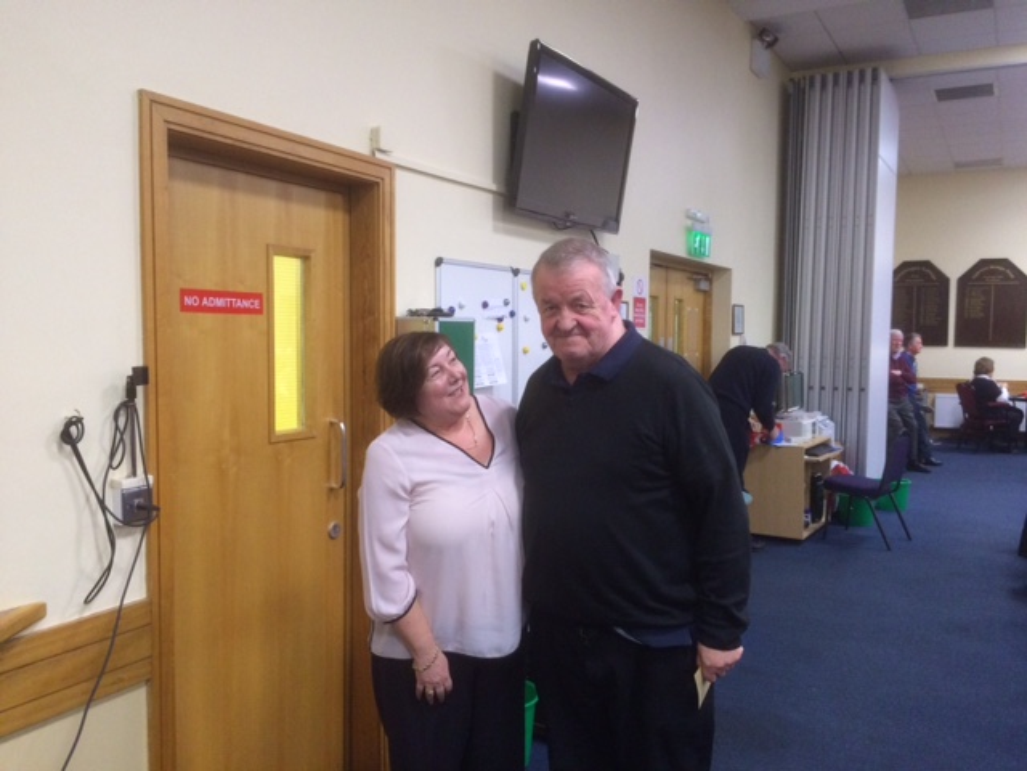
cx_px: 514
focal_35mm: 29
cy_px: 386
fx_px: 860
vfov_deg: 48.2
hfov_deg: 61.7
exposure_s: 1/33
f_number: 2.2
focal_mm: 4.15
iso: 200
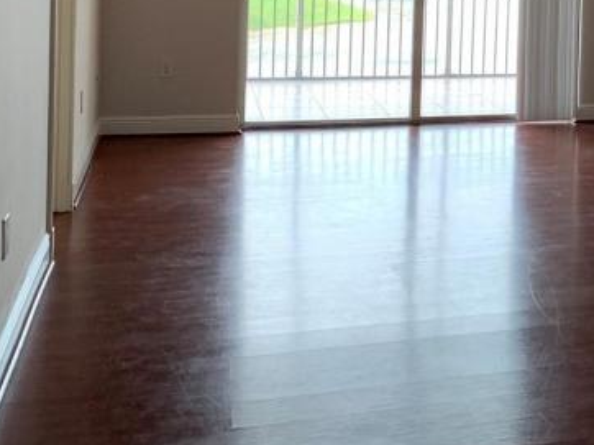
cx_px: 663
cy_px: -25
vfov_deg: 20.4
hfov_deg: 25.9
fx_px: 1183
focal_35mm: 69
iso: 64
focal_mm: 4.25
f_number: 1.8
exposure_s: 1/121
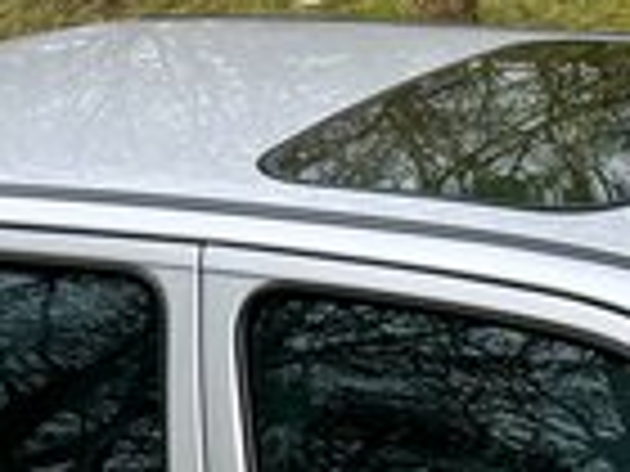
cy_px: 1074
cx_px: 788
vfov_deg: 9.7
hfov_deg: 13.9
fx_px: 2493
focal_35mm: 137
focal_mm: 6.76
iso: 80
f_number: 1.78
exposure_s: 1/1727
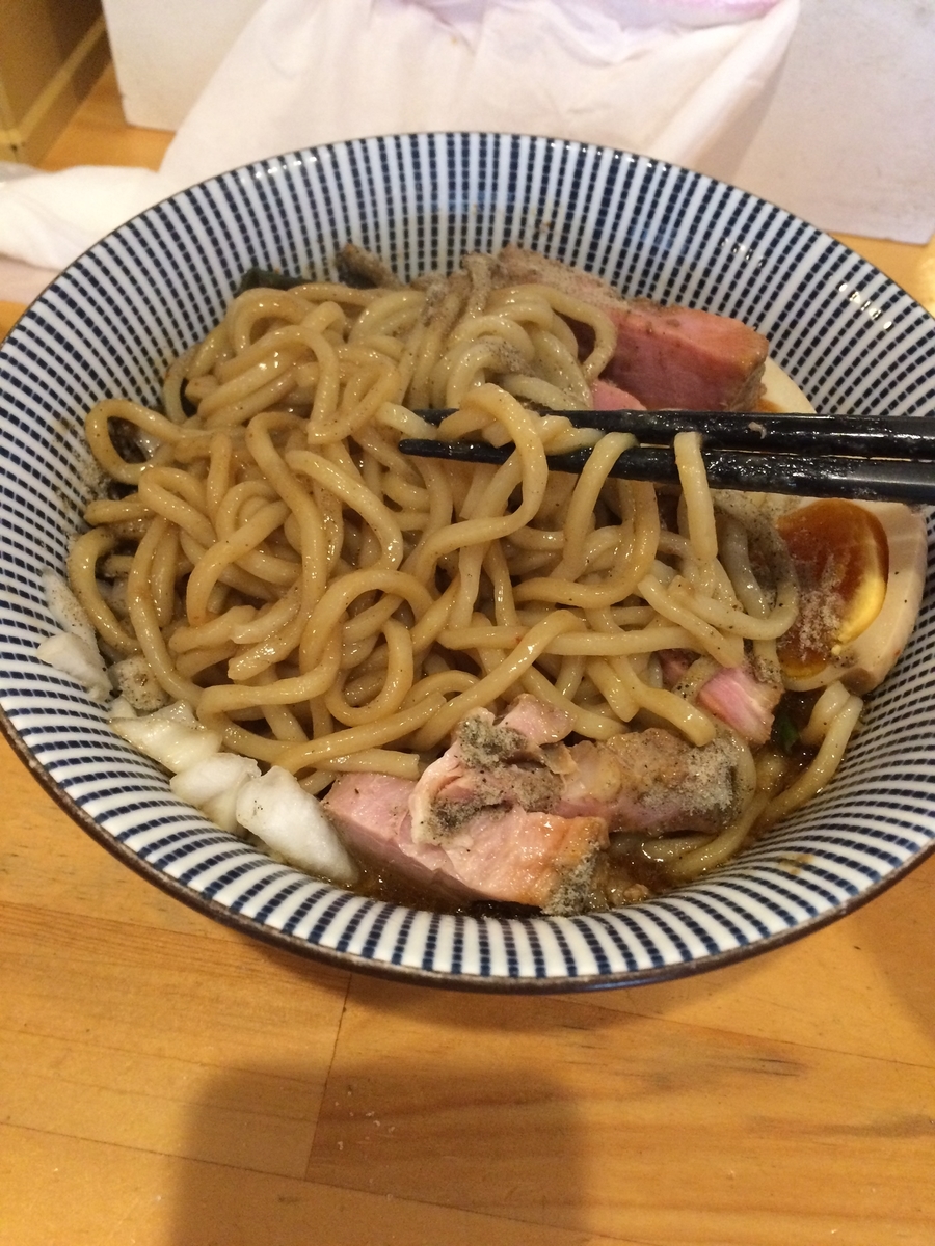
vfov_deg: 61.7
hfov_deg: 48.2
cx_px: 468
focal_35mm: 29
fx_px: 1044
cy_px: 623
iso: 250
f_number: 2.2
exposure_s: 1/30
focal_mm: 4.15
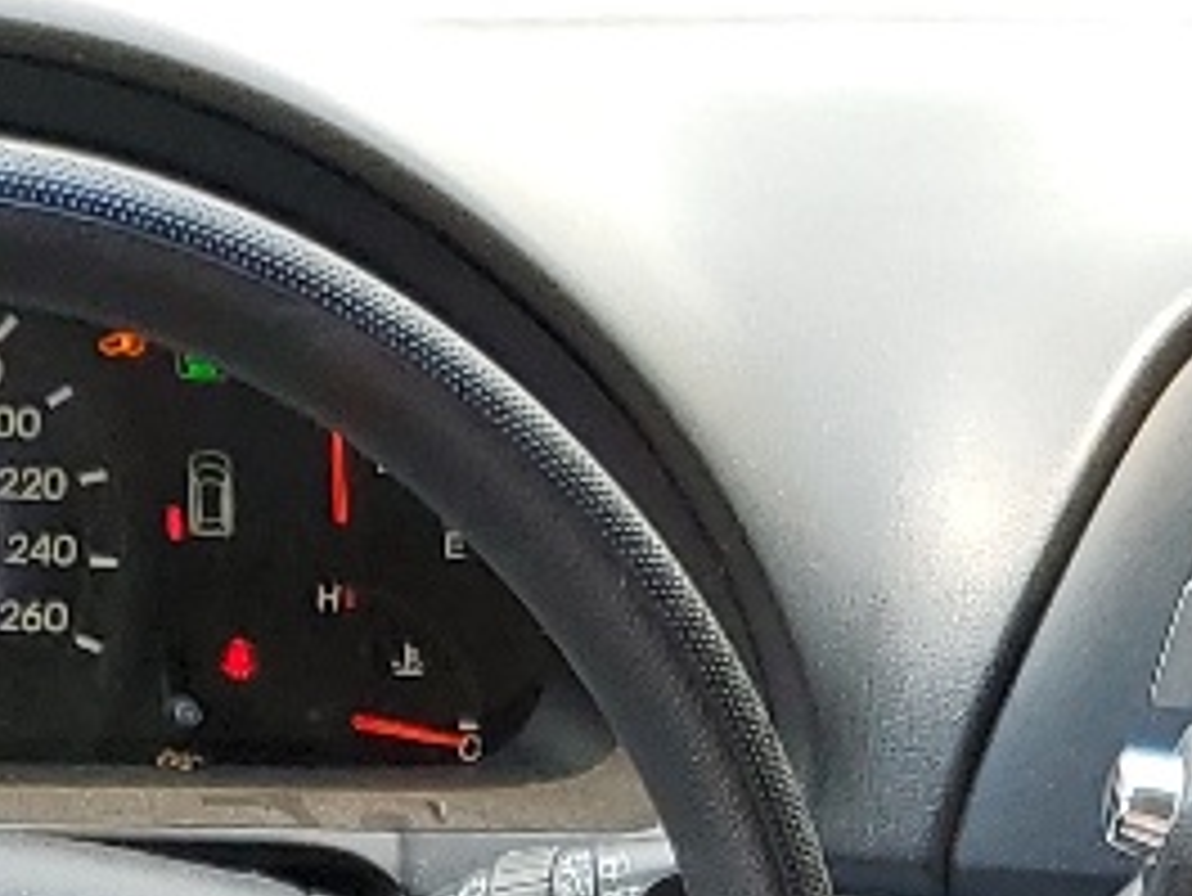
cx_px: 1071
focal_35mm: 157
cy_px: 2607
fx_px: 5409
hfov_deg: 12.5
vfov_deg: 8.2
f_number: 1.5
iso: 50
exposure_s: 1/250
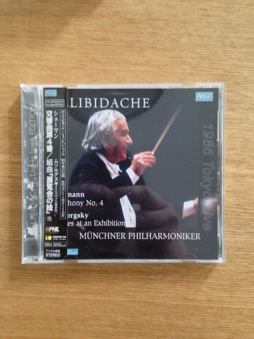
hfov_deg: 42.9
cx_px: 127
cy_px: 170
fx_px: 323
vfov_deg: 55.4
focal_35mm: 33
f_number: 2.4
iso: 800
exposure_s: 1/15
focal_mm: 4.12
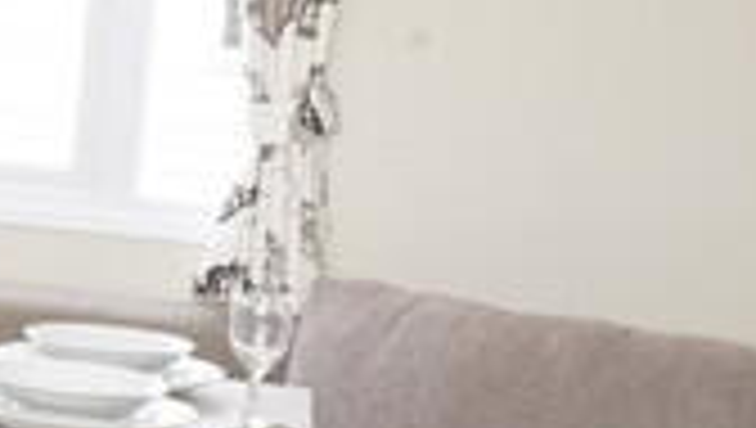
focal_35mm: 102
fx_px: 2047
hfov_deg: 16.1
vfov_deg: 11.9
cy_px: 196
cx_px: -774
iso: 2500
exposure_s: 1/60
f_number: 18
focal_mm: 16
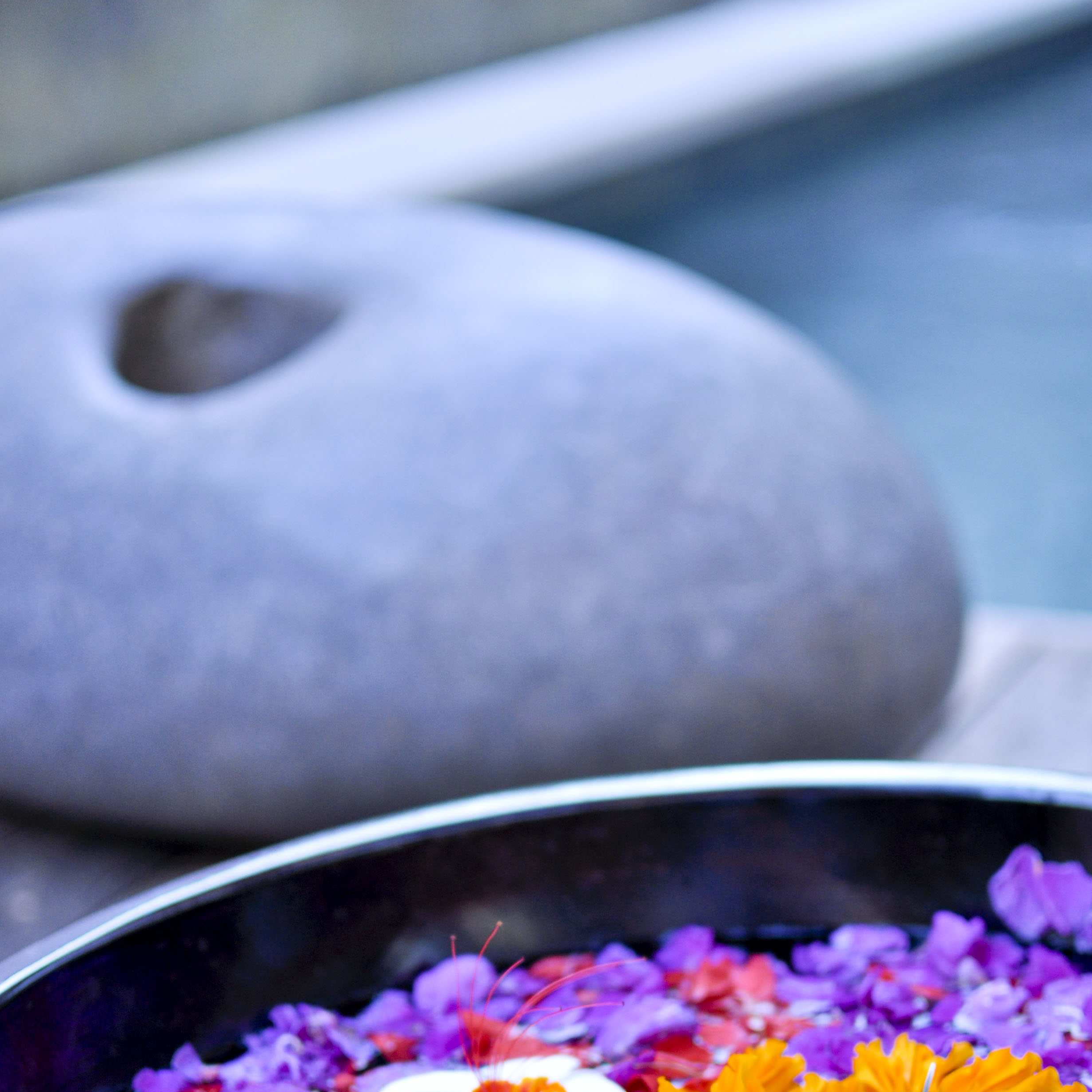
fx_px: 2775
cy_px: 792
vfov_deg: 22.1
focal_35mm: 78
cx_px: 575
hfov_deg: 22.3
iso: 200
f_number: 1.8
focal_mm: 35
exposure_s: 1/200
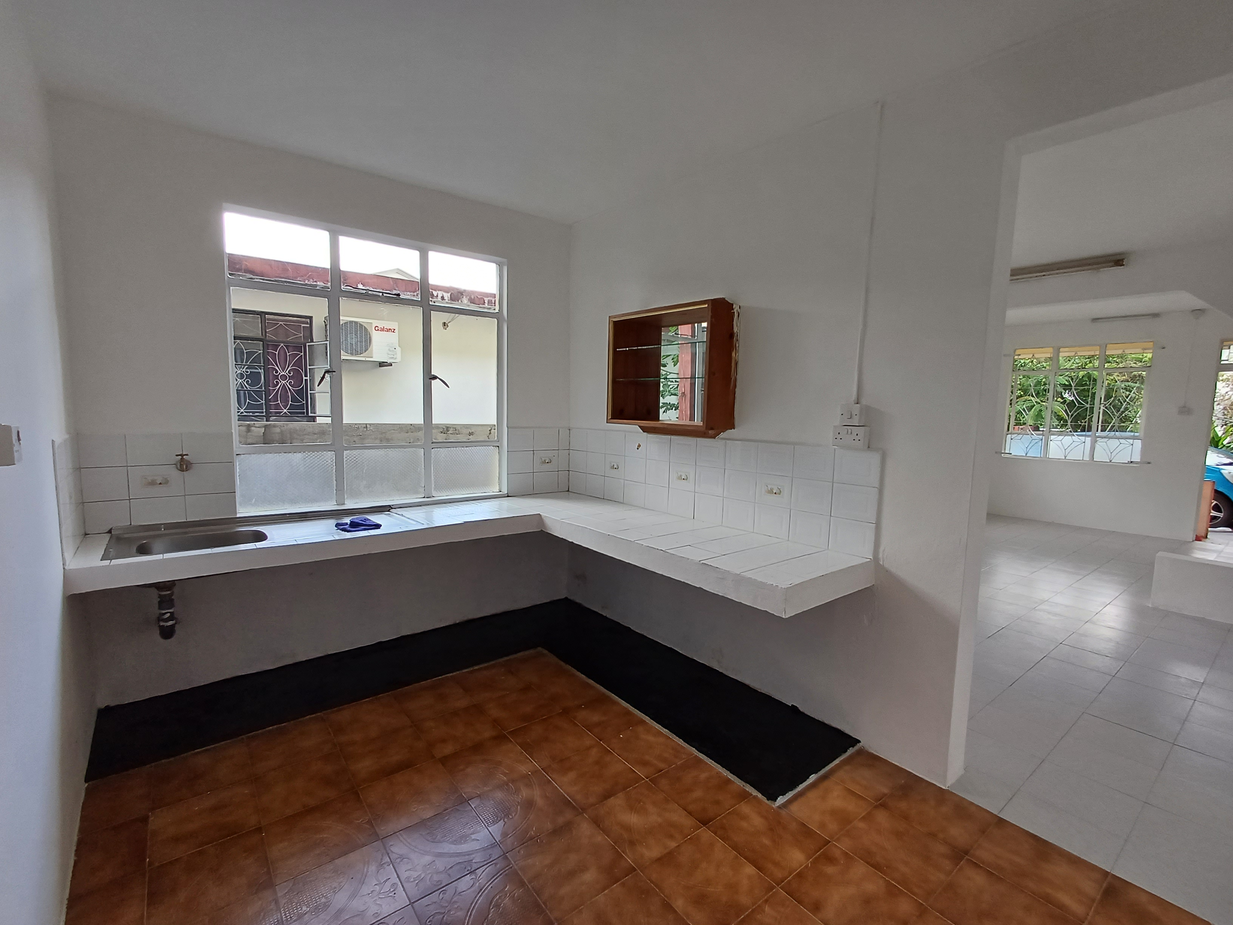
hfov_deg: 94.5
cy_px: 462
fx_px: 570
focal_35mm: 16
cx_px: 616
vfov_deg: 78.1
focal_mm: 1.64
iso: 80
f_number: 2.2
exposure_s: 1/100
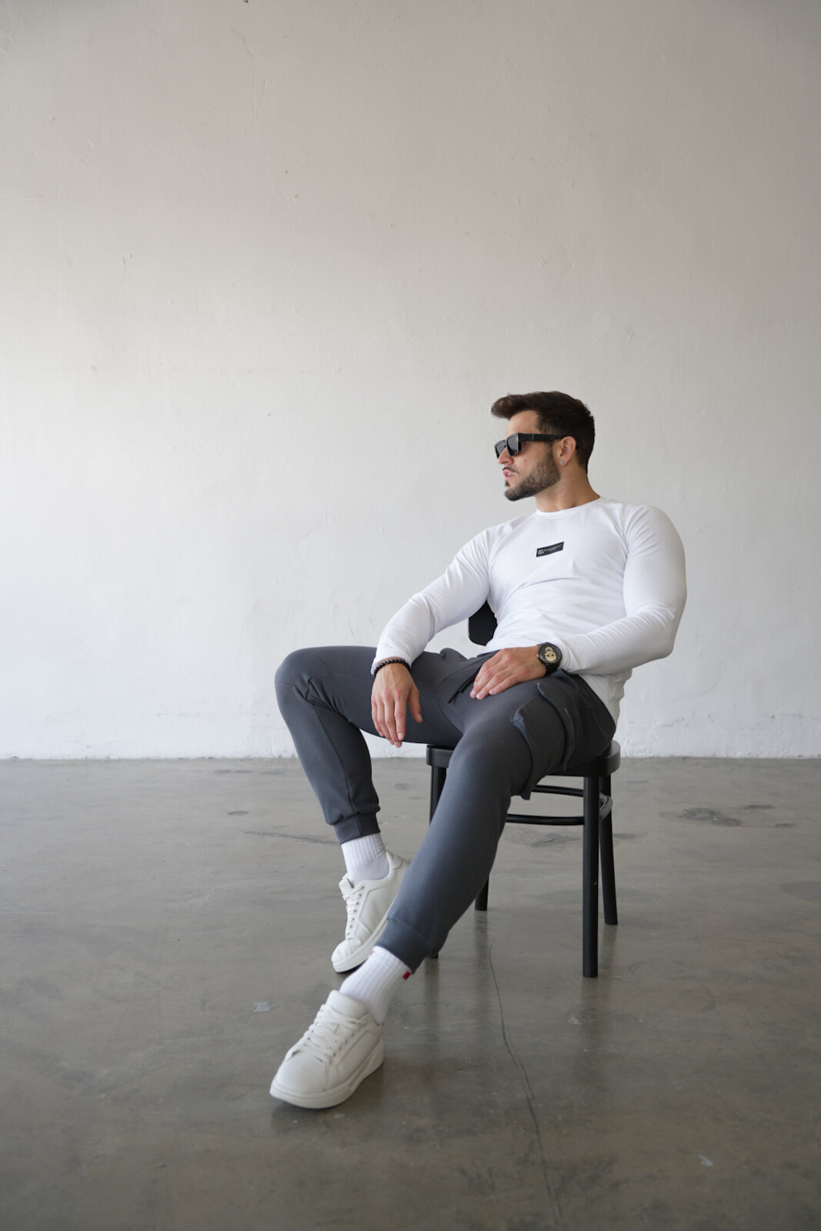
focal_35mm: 38
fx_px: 1300
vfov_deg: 50.7
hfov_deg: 35.1
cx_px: 410
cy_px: 616
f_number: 3.2
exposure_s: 1/100
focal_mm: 38
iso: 160
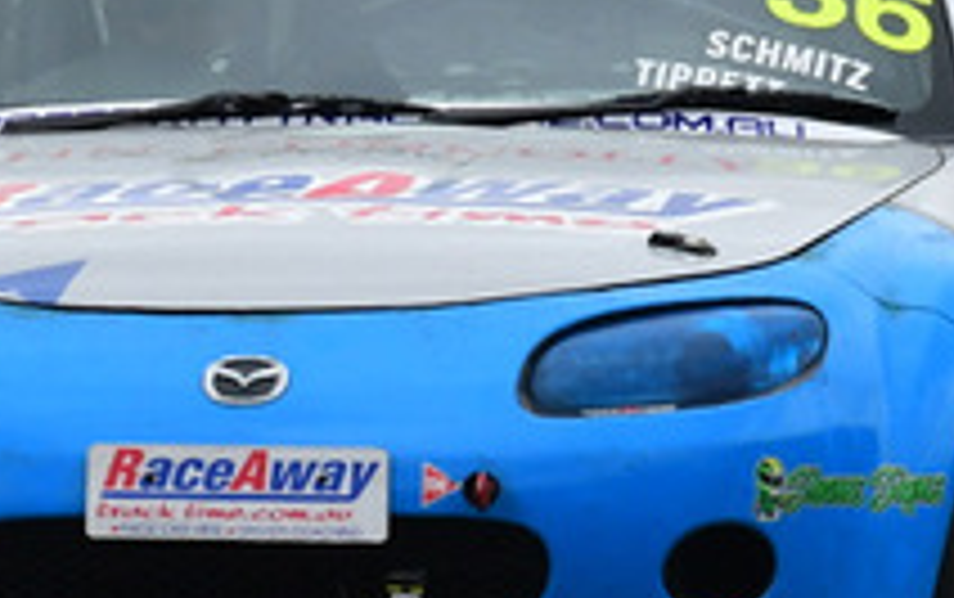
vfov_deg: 0.5
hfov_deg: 0.7
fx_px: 75010
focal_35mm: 2882
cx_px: 288
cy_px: 58
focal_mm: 500
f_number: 11
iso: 800
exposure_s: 1/640
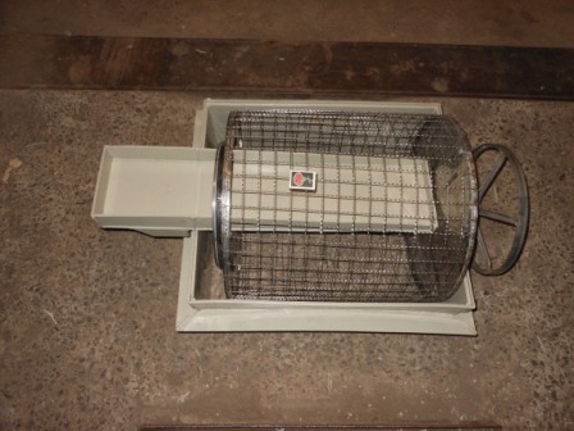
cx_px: 287
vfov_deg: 49.7
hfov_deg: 63.4
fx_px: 464
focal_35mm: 28
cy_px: 216
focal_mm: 5
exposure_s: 1/25
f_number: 3.7
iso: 200
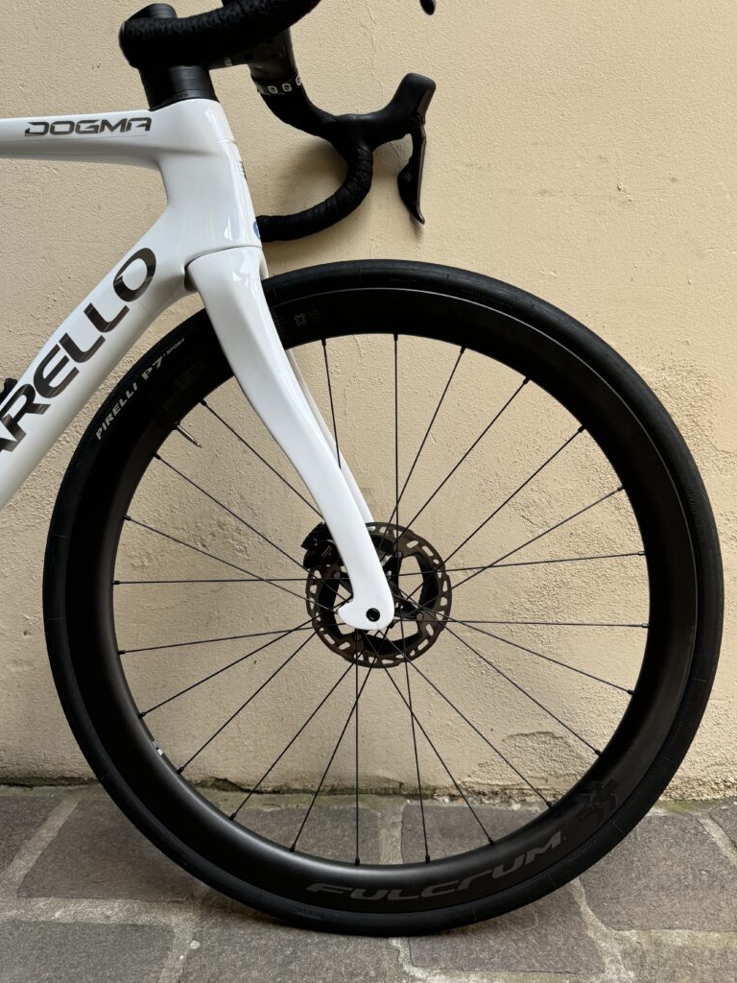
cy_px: 495
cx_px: 378
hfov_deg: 54.9
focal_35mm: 25
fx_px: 710
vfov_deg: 69.4
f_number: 1.78
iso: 80
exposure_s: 1/912
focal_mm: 6.76
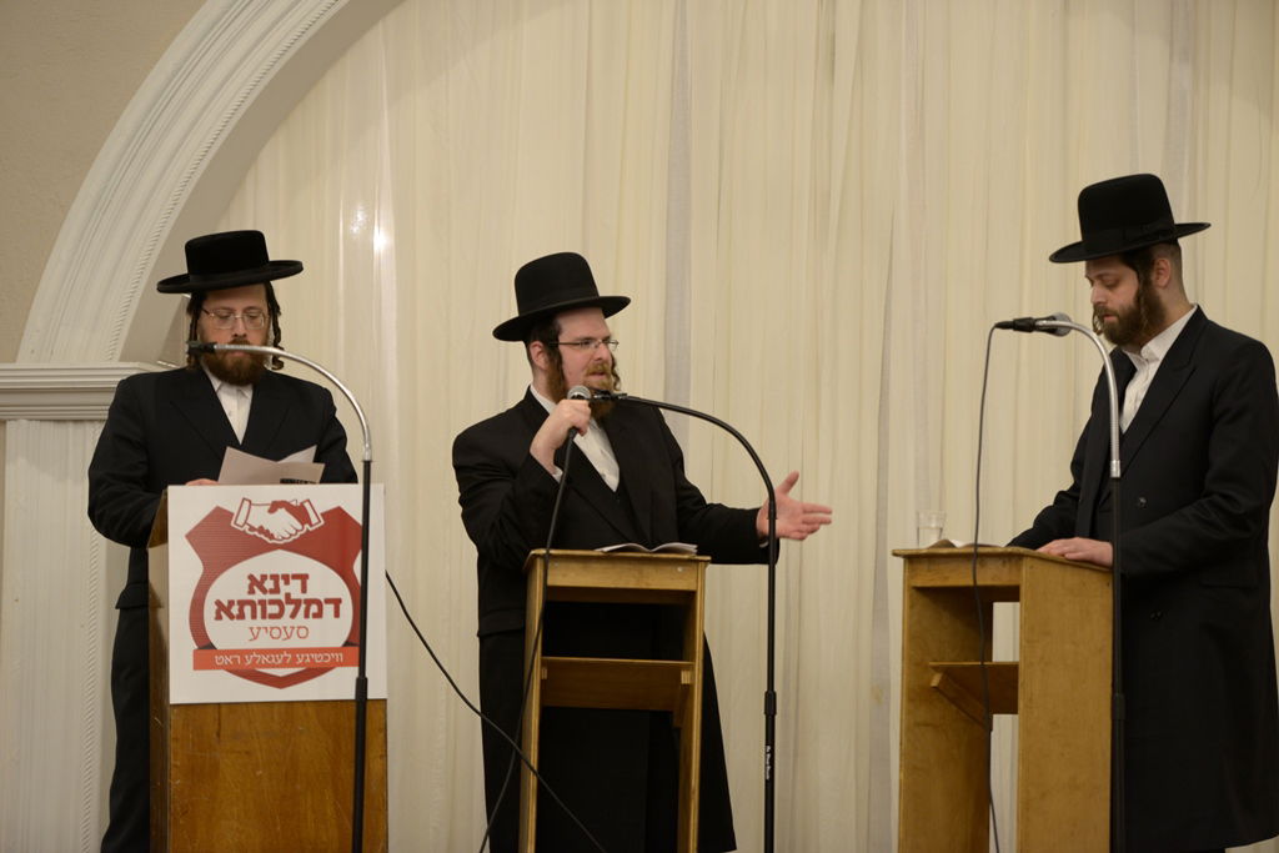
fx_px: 4264
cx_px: 640
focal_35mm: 120
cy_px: 426
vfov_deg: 11.4
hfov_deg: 17.1
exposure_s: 1/100
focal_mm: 120
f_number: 2.8
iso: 1000
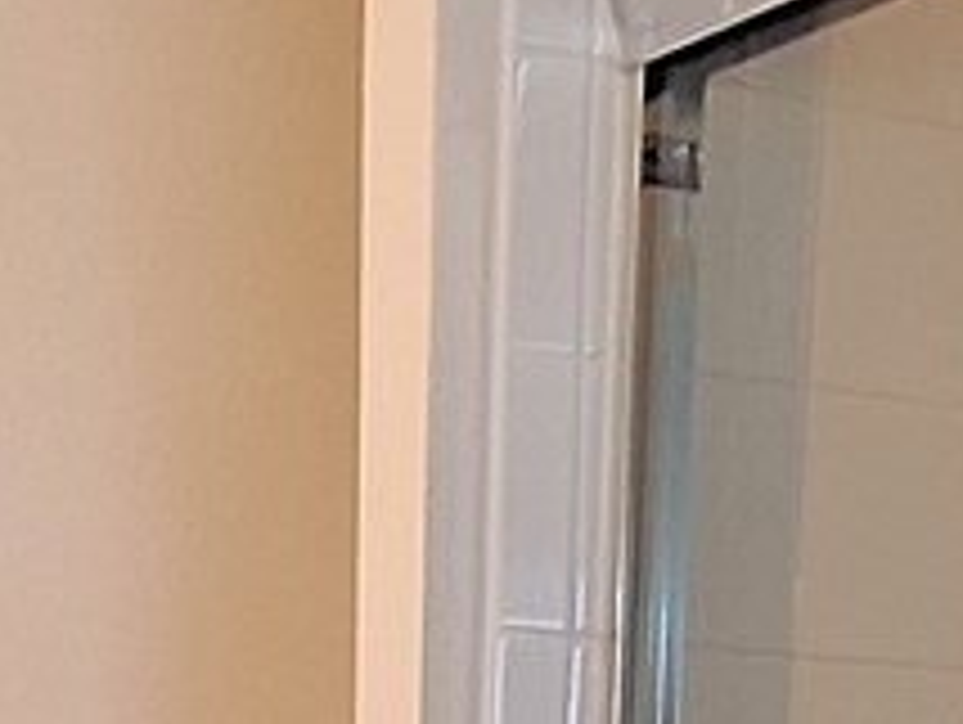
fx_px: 2702
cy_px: 1781
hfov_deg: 20.0
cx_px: 783
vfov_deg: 12.0
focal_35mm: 97
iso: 125
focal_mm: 1.74
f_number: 2.2
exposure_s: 1/40
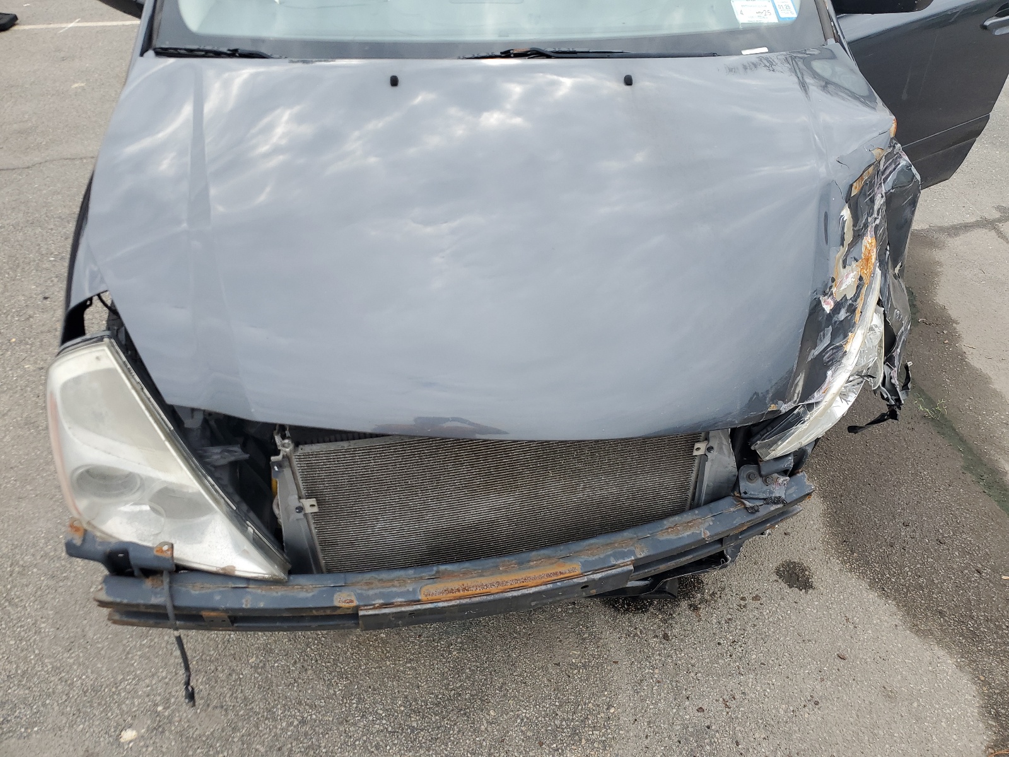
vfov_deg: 53.1
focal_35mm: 26
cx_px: 504
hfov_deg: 67.3
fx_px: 758
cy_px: 378
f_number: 1.5
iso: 50
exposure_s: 1/625
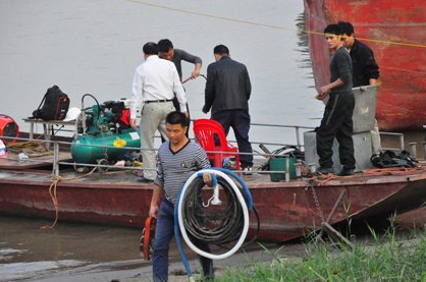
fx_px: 2227
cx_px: 233
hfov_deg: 10.9
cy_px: 154
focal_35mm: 189
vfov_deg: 7.3
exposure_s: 1/3200
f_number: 5.6
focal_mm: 105
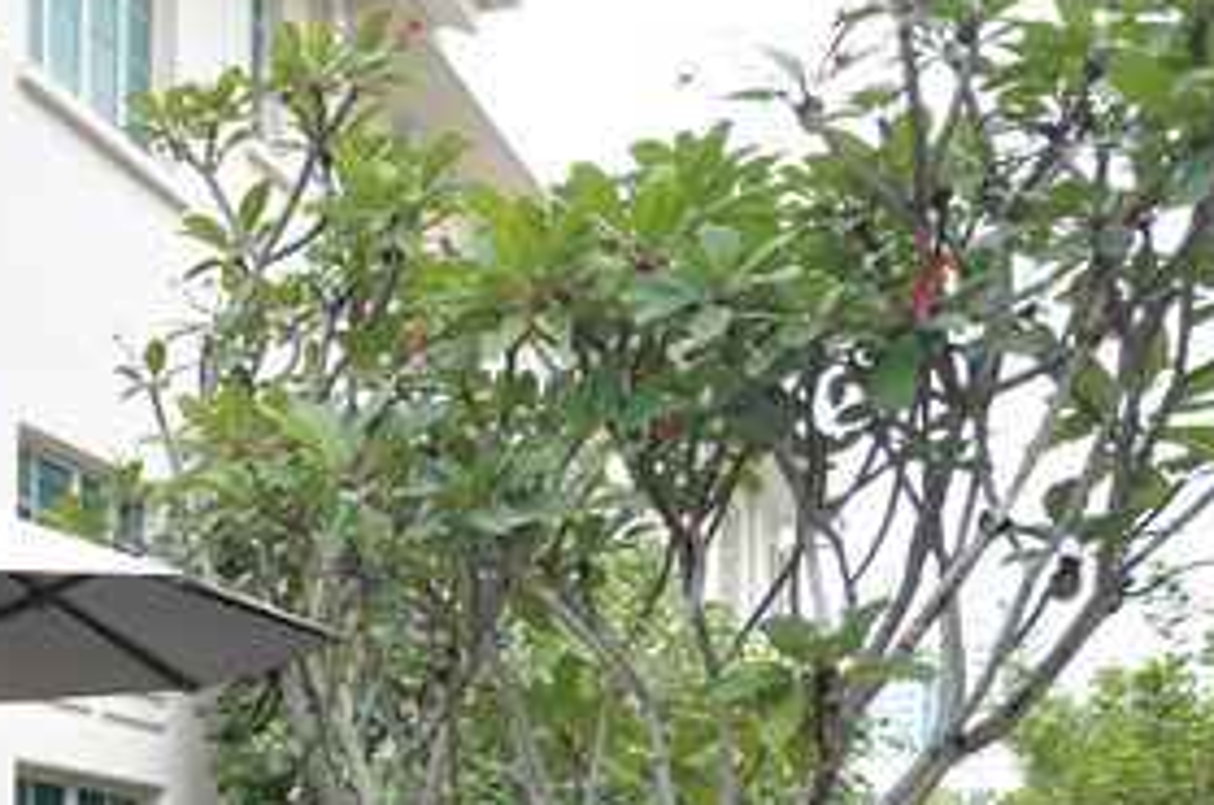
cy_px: 901
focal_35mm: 66
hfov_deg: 25.7
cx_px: -409
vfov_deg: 19.6
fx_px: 2222
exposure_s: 1/640
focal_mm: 23
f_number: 5.6
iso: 800
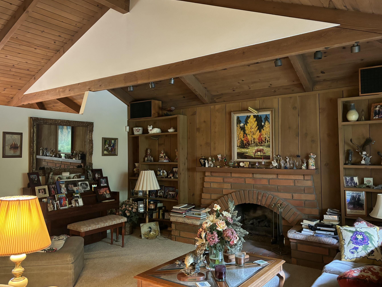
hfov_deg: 61.6
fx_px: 320
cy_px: 139
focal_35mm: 29
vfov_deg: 48.2
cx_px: 179
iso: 500
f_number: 1.6
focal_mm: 5.96
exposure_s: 1/30
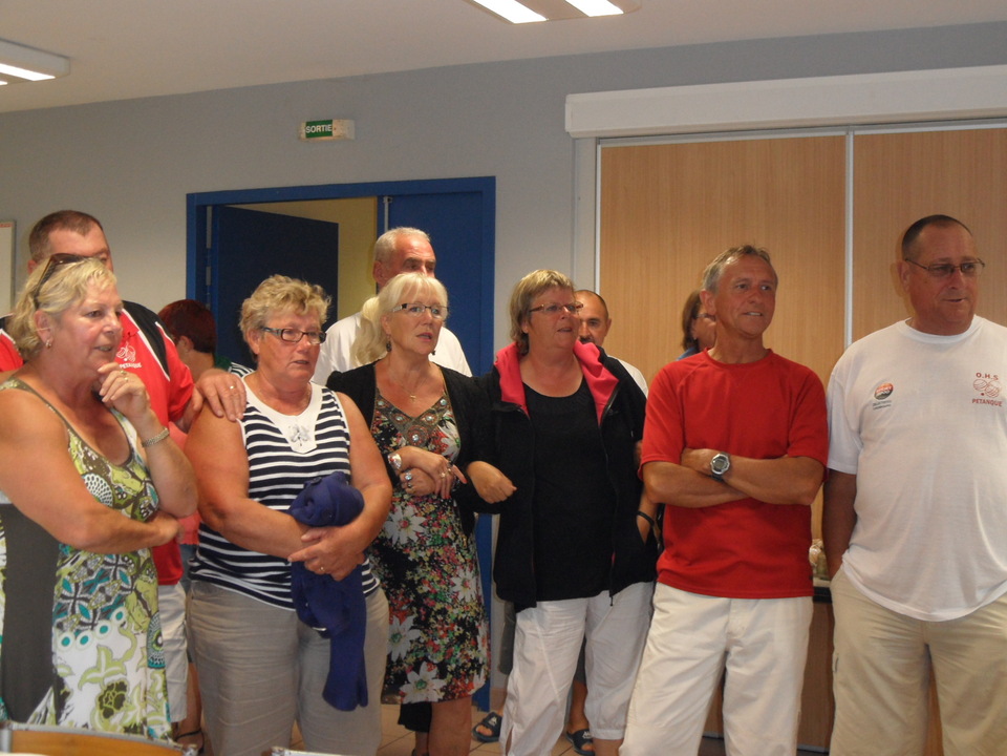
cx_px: 504
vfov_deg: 36.0
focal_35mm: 40
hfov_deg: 46.8
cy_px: 378
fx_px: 1164
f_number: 3.6
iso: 200
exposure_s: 1/45
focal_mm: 6.5
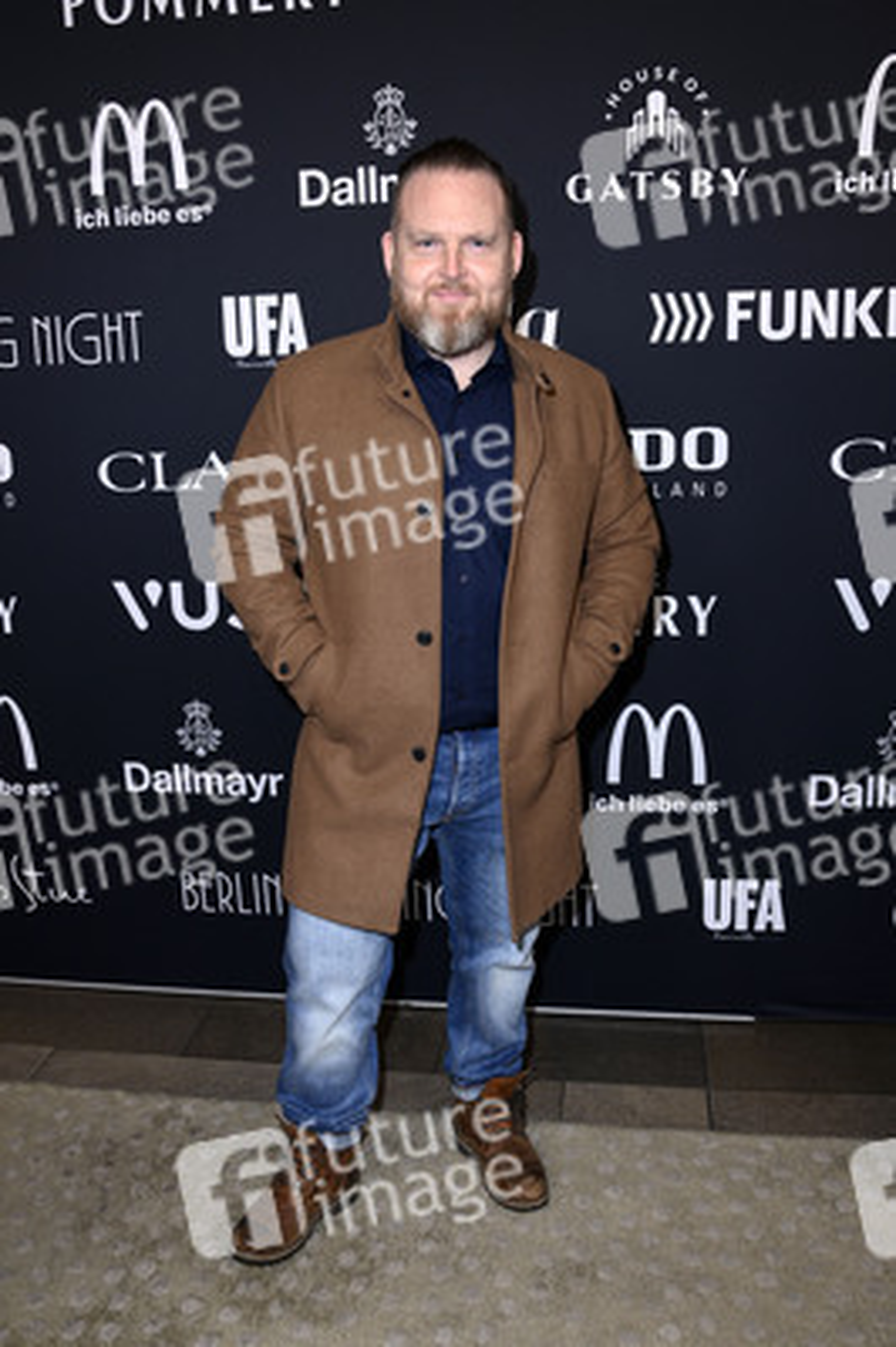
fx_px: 1197
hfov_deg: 41.0
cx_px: 448
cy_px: 674
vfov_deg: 58.8
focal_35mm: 32
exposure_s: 1/250
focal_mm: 32
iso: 500
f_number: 5.6
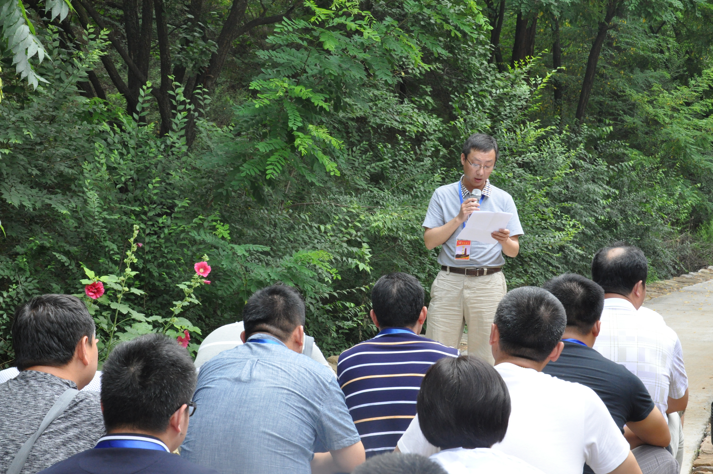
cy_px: 237
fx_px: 1335
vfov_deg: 20.1
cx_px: 356
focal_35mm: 68
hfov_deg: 29.9
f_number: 13
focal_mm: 45
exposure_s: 1/160
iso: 1250
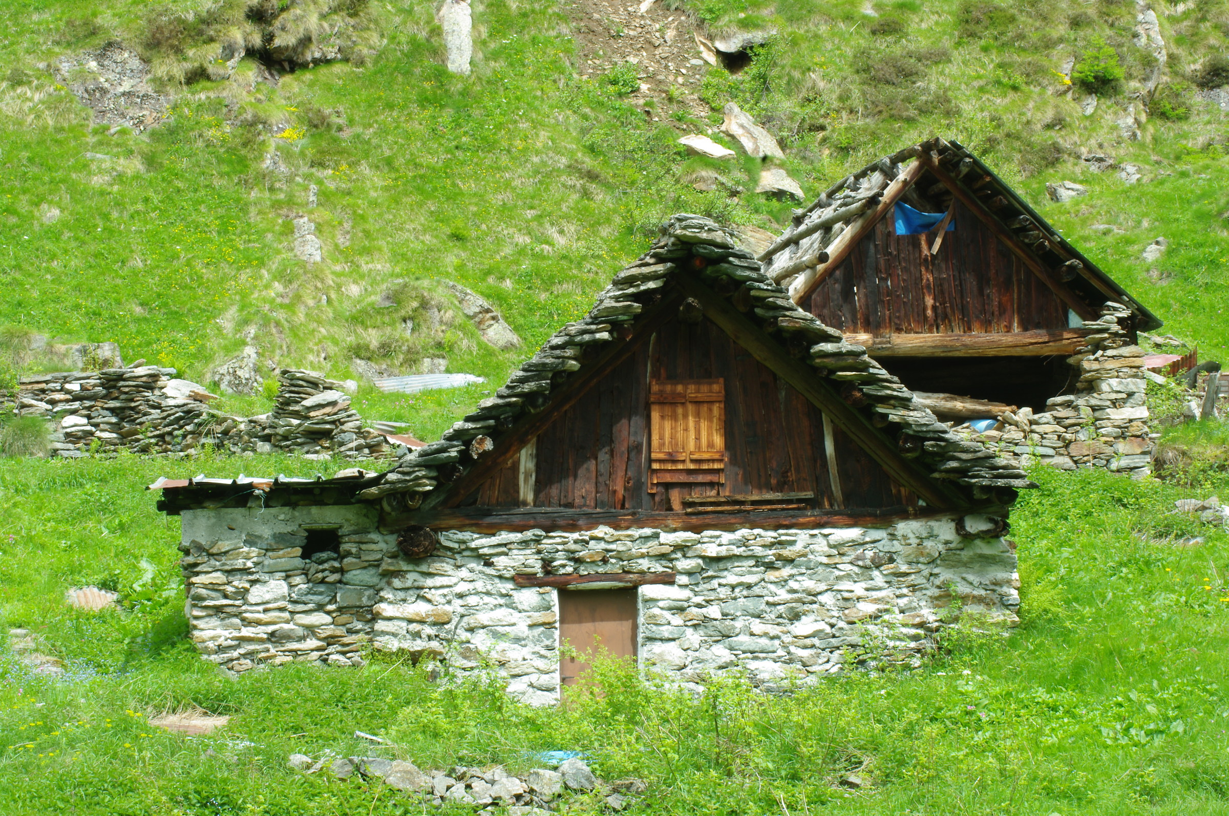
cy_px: 408
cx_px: 614
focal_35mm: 105
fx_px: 3580
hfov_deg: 19.5
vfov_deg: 13.0
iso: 100
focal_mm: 70
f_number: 32
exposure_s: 1/4
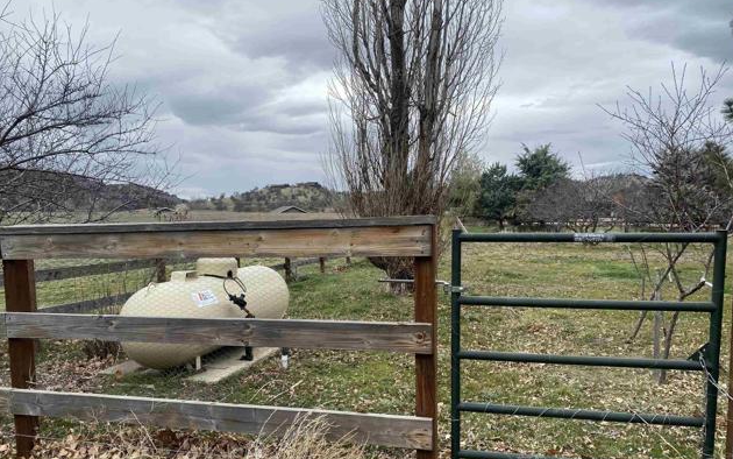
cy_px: 263
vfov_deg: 44.4
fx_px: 559
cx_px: 370
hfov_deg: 66.5
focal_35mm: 28
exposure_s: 1/998
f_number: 1.8
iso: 32
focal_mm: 4.25
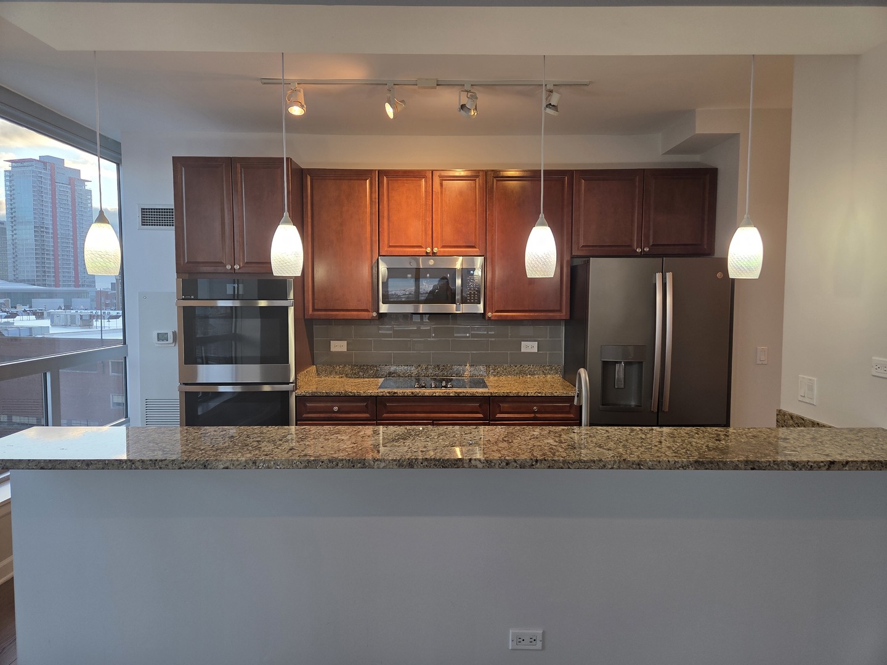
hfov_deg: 73.9
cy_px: 332
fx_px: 589
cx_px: 444
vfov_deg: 58.9
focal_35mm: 23
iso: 100
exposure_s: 1/120
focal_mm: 5.4
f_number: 1.8
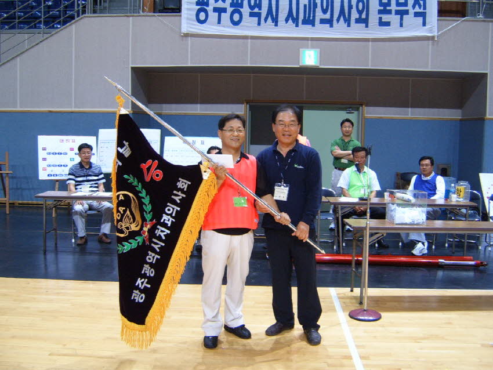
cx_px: 246
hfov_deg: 50.1
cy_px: 185
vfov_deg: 38.7
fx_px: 527
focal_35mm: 37
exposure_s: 1/20
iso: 141
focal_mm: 6.2
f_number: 2.9
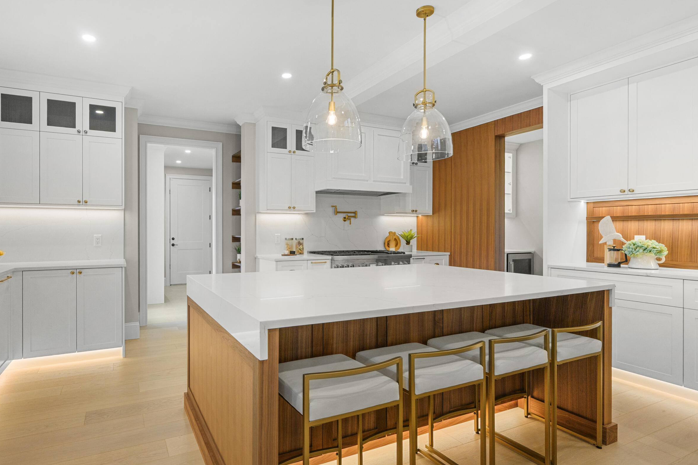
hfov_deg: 85.9
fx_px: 368
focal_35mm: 19
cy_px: 237
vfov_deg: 64.6
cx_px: 283
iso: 640
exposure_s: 1/100
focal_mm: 15
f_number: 8
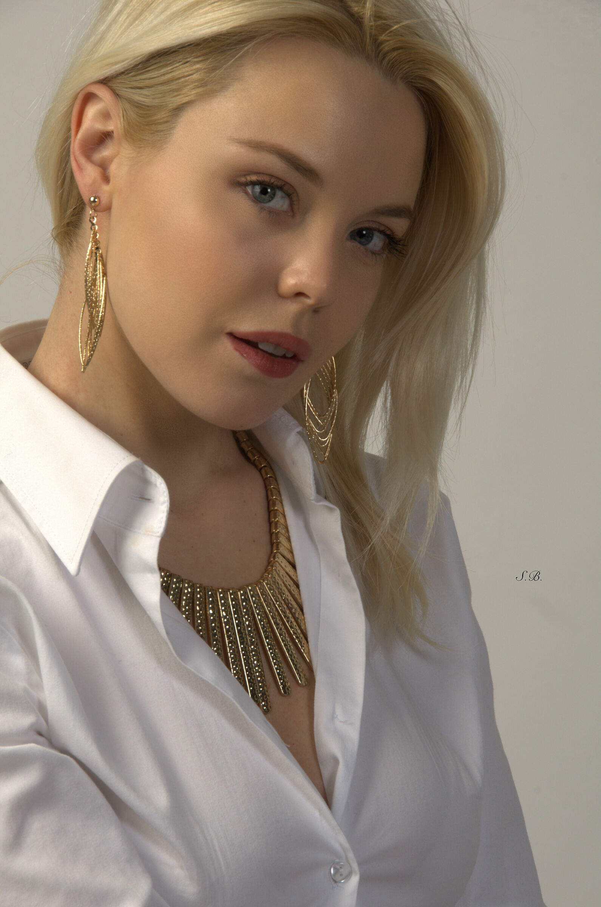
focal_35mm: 195
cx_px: 300
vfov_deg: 10.6
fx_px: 4902
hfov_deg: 7.0
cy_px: 454
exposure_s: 1/125
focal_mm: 130
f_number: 14
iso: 100
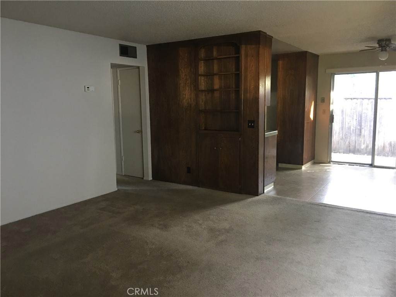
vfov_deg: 48.2
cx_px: 198
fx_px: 332
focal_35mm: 29
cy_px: 148
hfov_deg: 61.7
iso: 100
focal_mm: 4.15
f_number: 2.2
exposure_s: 1/8
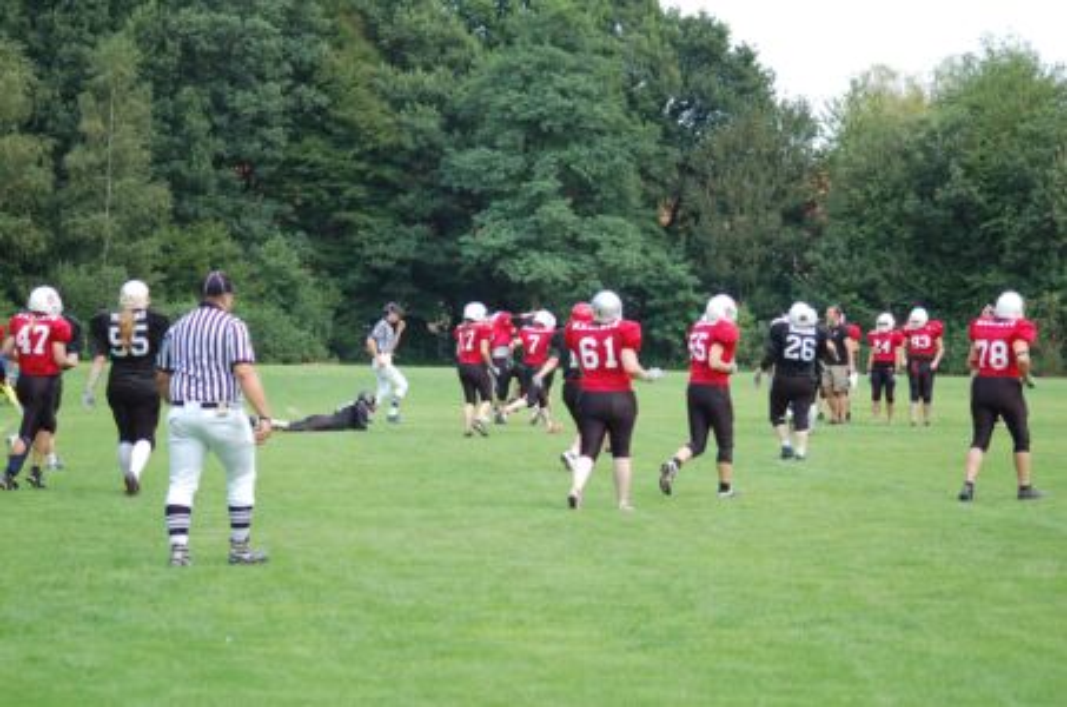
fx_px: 3815
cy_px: 354
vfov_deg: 10.6
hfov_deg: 15.9
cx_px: 534
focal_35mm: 129
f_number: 4
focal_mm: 86
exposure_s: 1/640
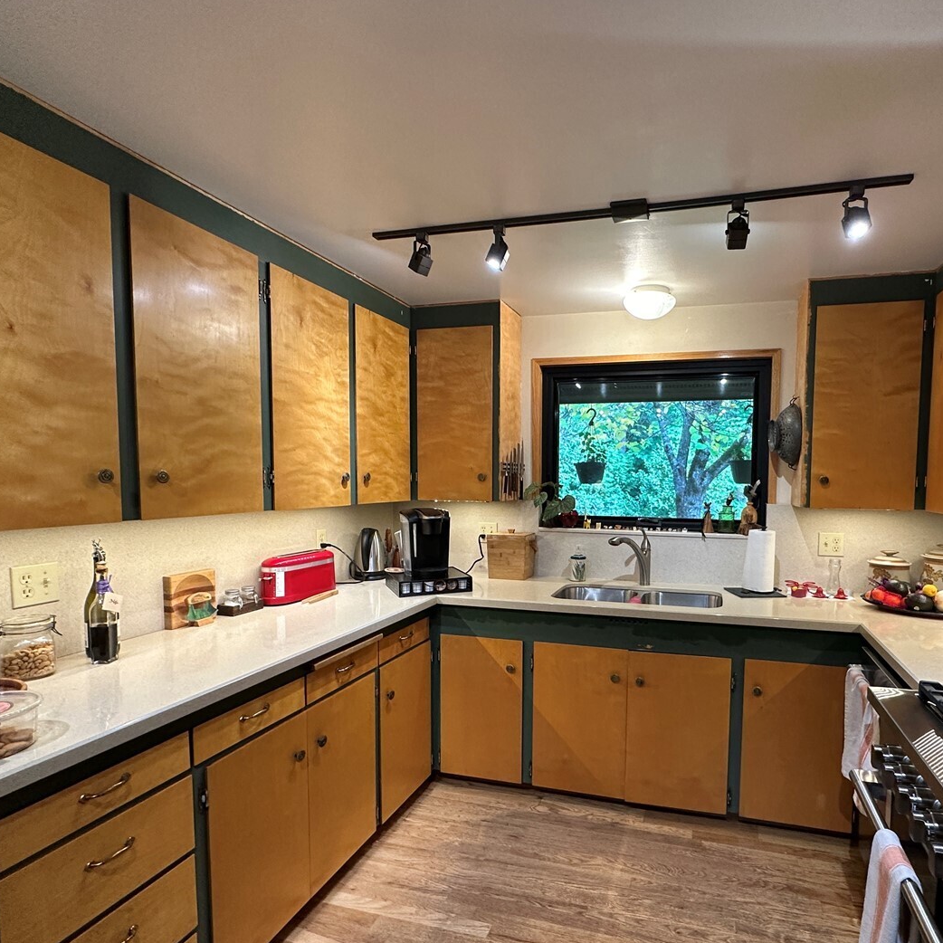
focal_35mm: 19
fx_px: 586
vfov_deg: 77.5
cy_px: 518
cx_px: 568
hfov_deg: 76.8
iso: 250
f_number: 2.2
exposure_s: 1/120
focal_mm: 2.22
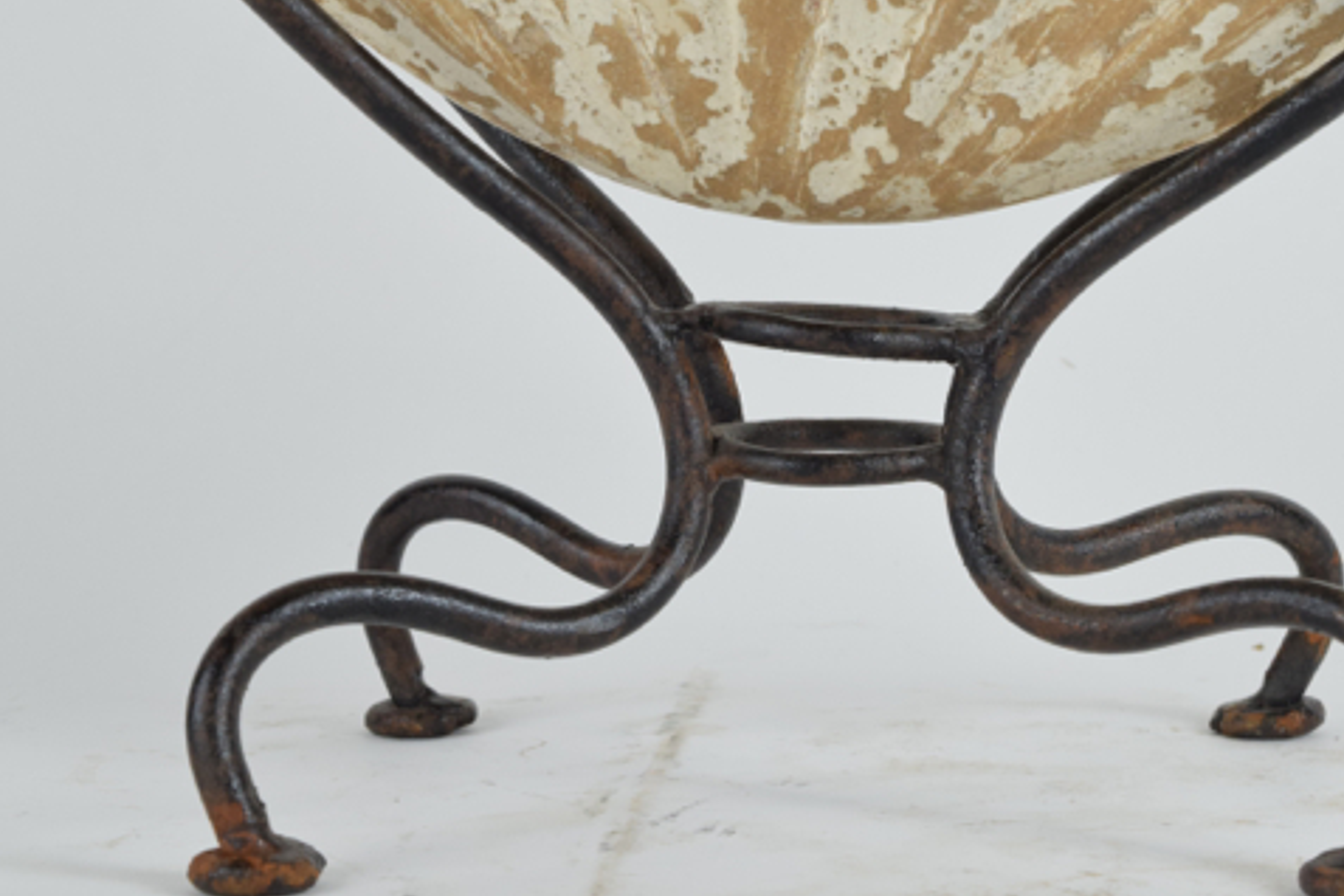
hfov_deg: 18.5
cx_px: 831
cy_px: 424
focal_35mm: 111
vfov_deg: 12.4
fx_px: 4131
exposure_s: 1/125
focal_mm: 55
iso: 800
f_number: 10
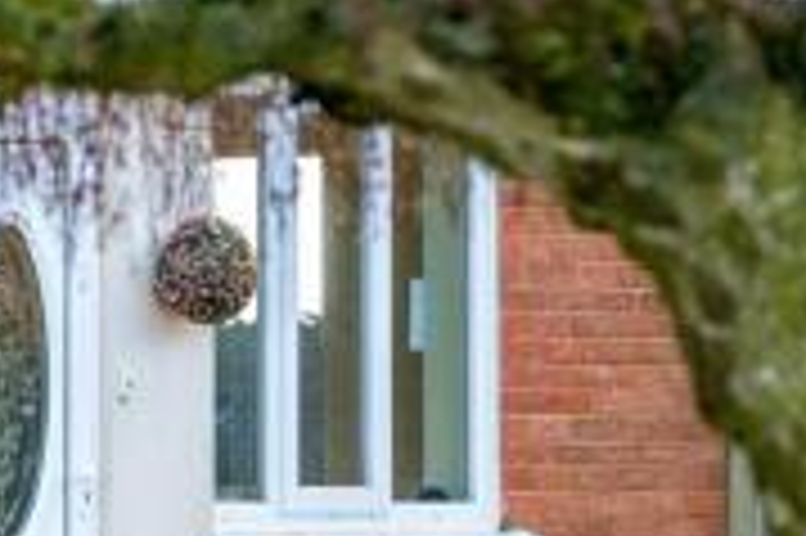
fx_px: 11542
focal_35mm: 516
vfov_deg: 2.7
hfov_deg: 4.0
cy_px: 273
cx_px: -185
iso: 320
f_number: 4
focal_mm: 129.2
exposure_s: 1/400
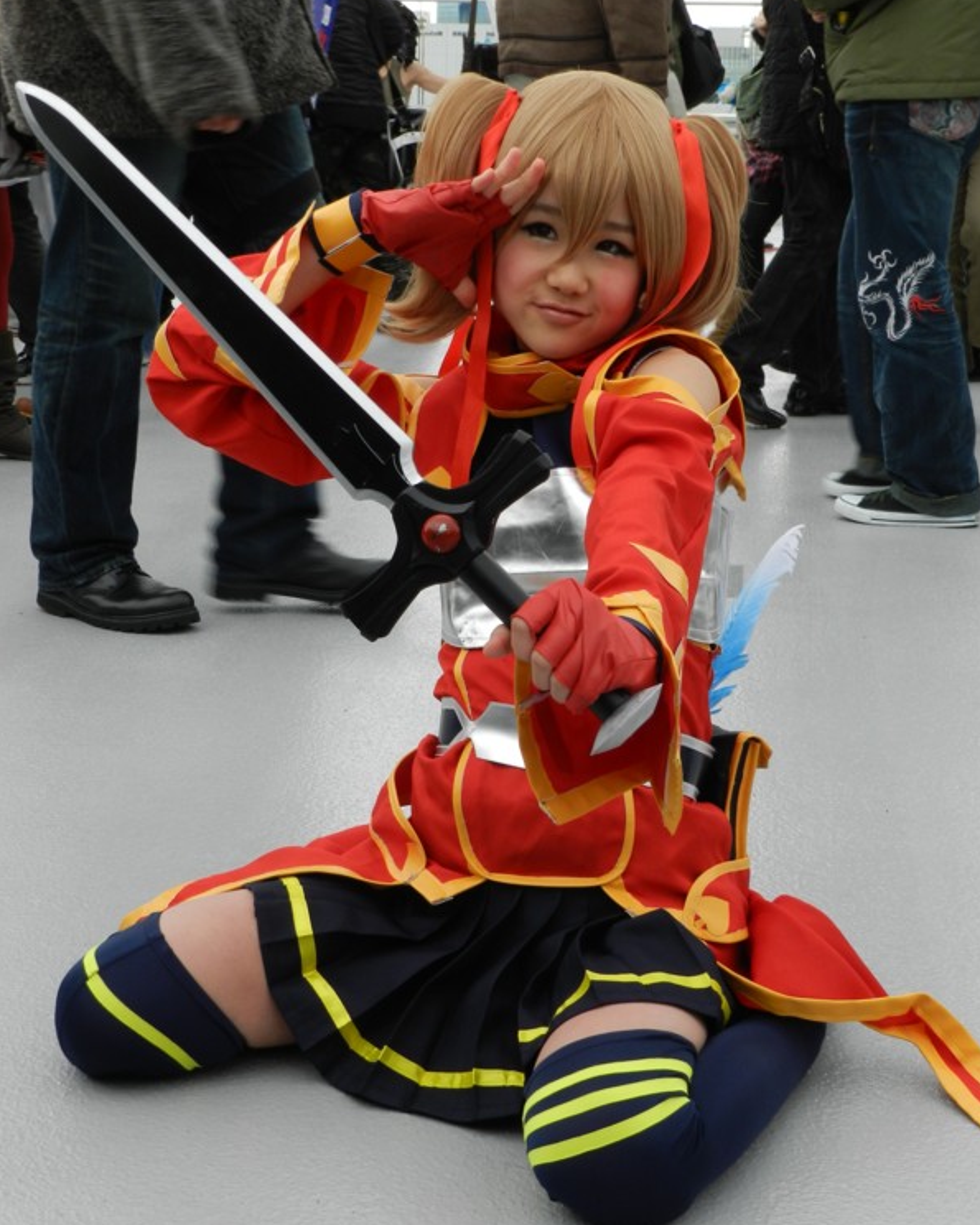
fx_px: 2285
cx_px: 491
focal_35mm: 63
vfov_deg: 30.0
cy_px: 614
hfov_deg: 24.2
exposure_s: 1/100
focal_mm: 10.7
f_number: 4.6
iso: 160
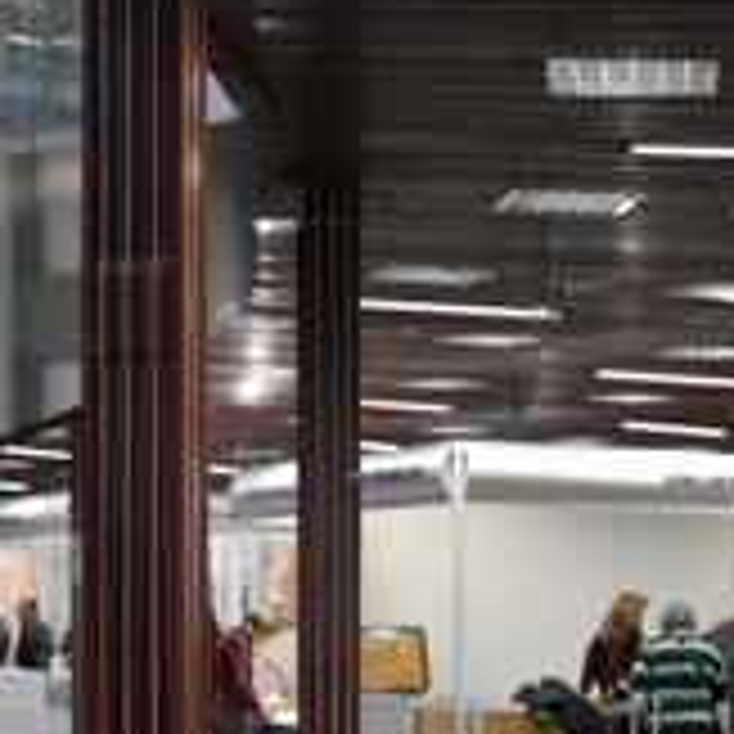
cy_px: 784
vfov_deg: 14.2
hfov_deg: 14.4
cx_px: 684
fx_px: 2879
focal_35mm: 120
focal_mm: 24
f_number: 2.8
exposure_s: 1/30
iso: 200
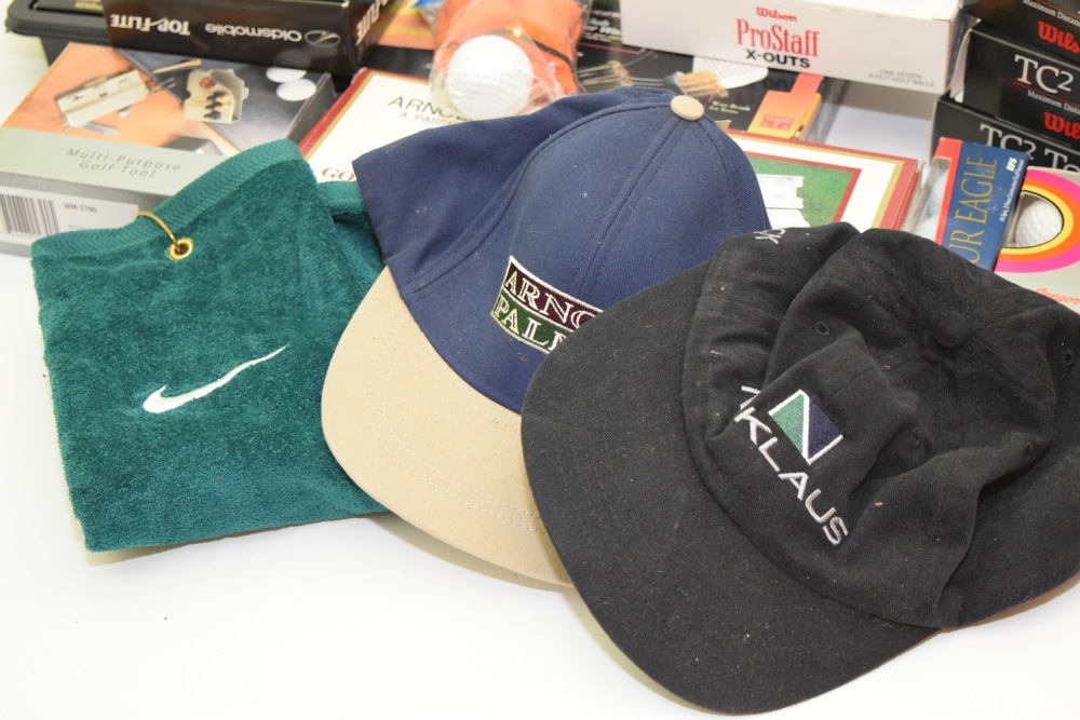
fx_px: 2160
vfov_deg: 18.9
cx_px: 540
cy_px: 360
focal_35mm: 72
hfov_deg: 28.1
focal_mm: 48
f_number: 5.3
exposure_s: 1/60
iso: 3200
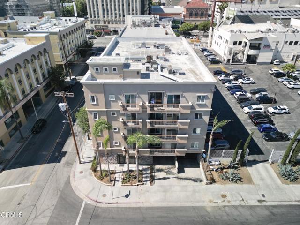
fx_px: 208
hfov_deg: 71.6
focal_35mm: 24
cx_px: 150
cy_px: 112
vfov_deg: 56.8
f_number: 1.7
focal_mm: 6.72
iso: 140
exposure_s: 1/400
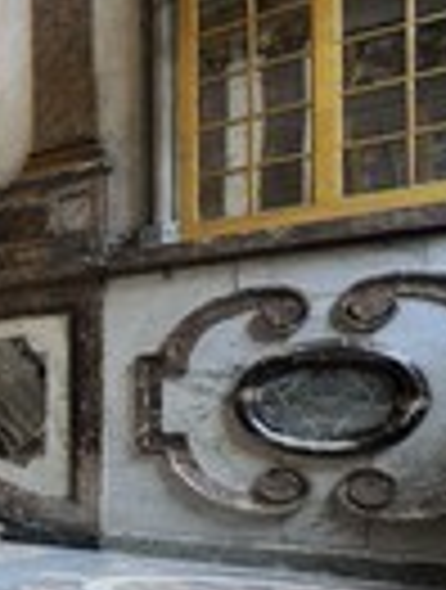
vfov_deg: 42.4
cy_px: 441
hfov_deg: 19.1
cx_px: -451
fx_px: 735
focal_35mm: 43
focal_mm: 14
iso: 200
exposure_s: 1.3
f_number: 10
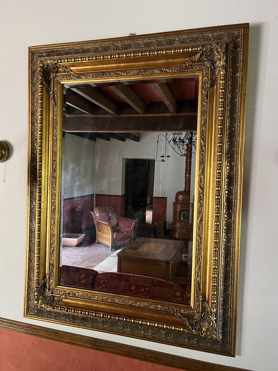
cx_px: 139
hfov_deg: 53.1
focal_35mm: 26
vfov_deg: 67.3
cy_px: 186
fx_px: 278
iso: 500
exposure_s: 1/60
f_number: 1.6
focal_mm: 5.1
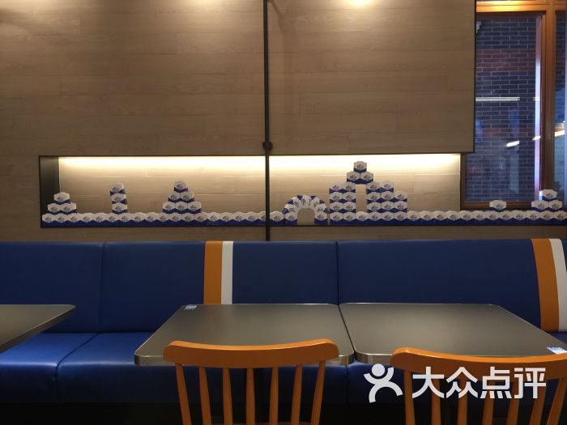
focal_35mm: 29
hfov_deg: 61.7
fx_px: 475
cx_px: 284
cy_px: 212
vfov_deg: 48.2
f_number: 2.2
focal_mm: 4.15
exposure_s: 1/17
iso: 80
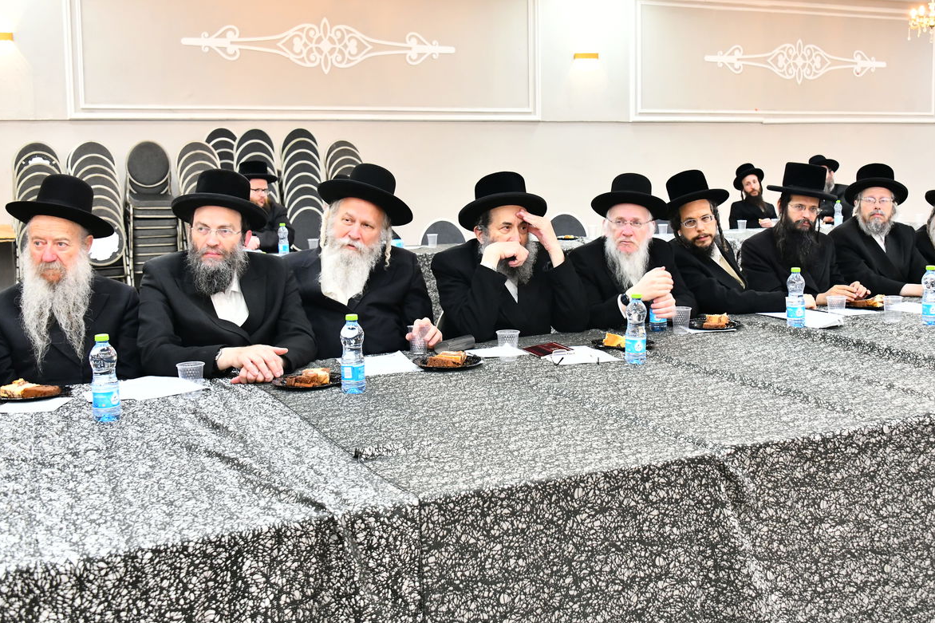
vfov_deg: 31.1
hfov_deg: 45.3
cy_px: 256
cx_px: 528
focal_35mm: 43
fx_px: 1117
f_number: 5.6
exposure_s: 1/100
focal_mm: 36
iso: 3200
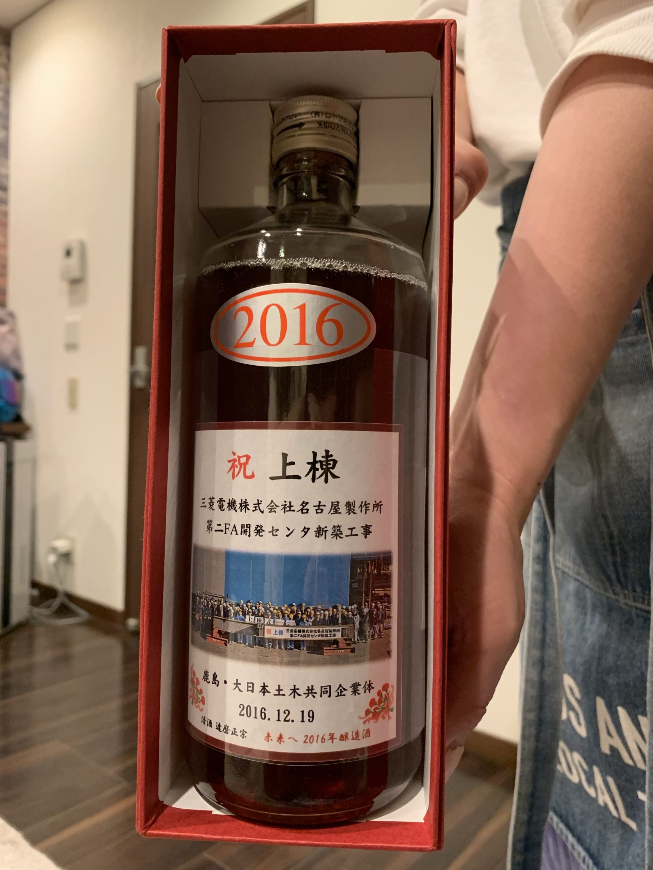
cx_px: 326
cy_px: 435
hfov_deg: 53.1
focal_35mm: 26
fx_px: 654
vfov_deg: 67.3
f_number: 1.8
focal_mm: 4.25
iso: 320
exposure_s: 1/40
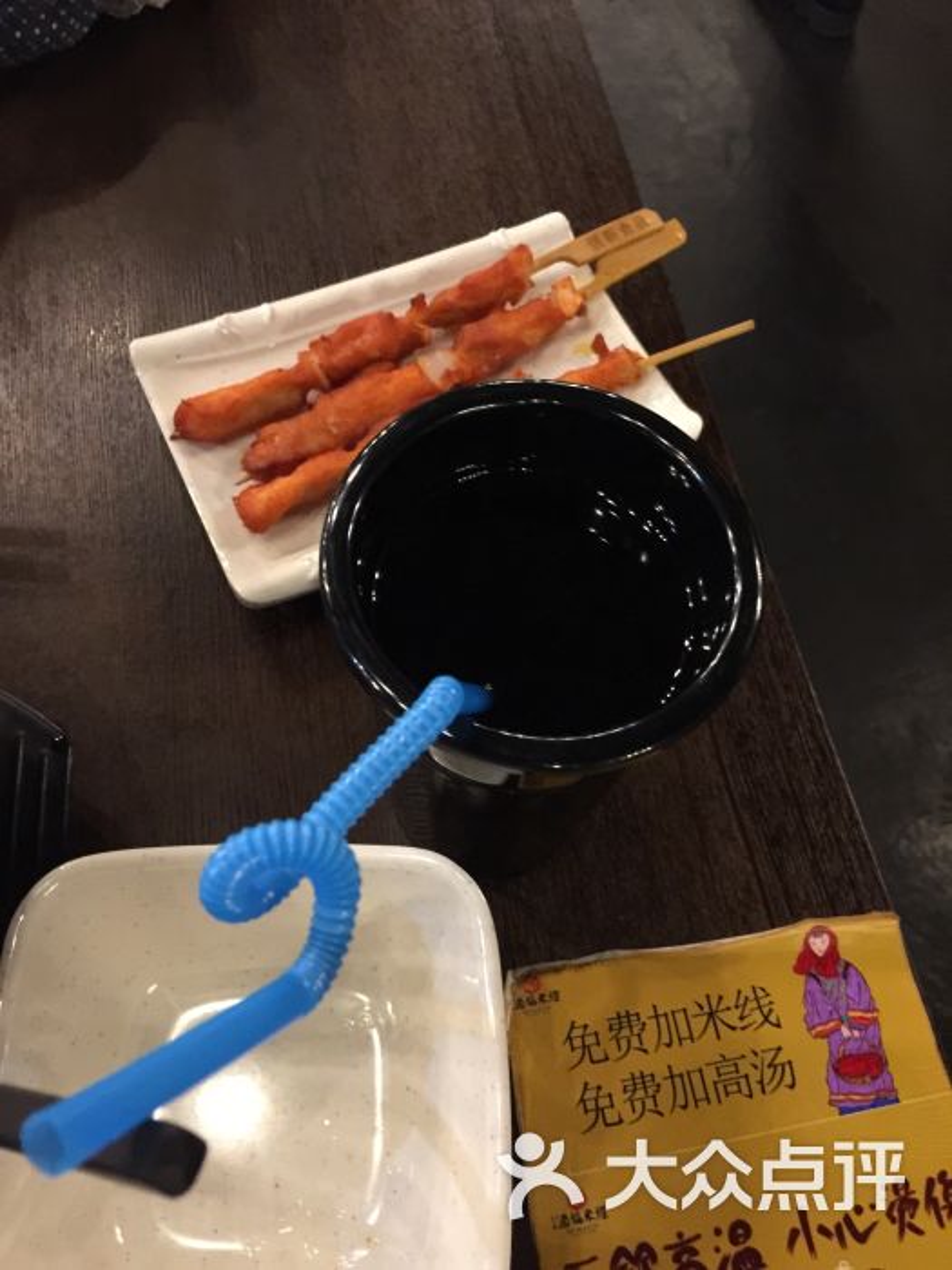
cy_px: 635
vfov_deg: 61.7
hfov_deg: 48.2
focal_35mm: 29
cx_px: 476
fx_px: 1063
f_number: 2.2
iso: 200
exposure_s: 1/8
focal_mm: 4.15
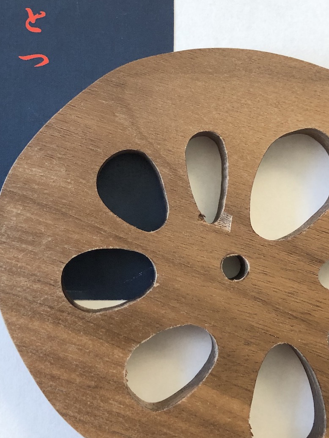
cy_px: 191
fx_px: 684
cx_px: 121
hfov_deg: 26.9
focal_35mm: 54
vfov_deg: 35.5
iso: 40
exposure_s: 1/30
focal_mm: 3.99
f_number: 1.8
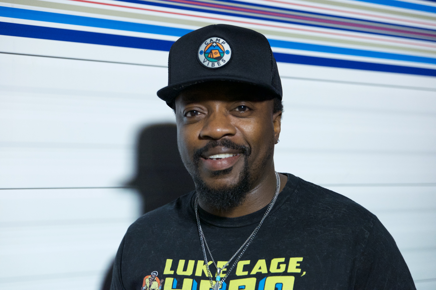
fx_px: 860
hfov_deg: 28.5
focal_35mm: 71
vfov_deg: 19.2
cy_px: 145
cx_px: 218
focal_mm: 71
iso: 6400
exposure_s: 1/100
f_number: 3.8
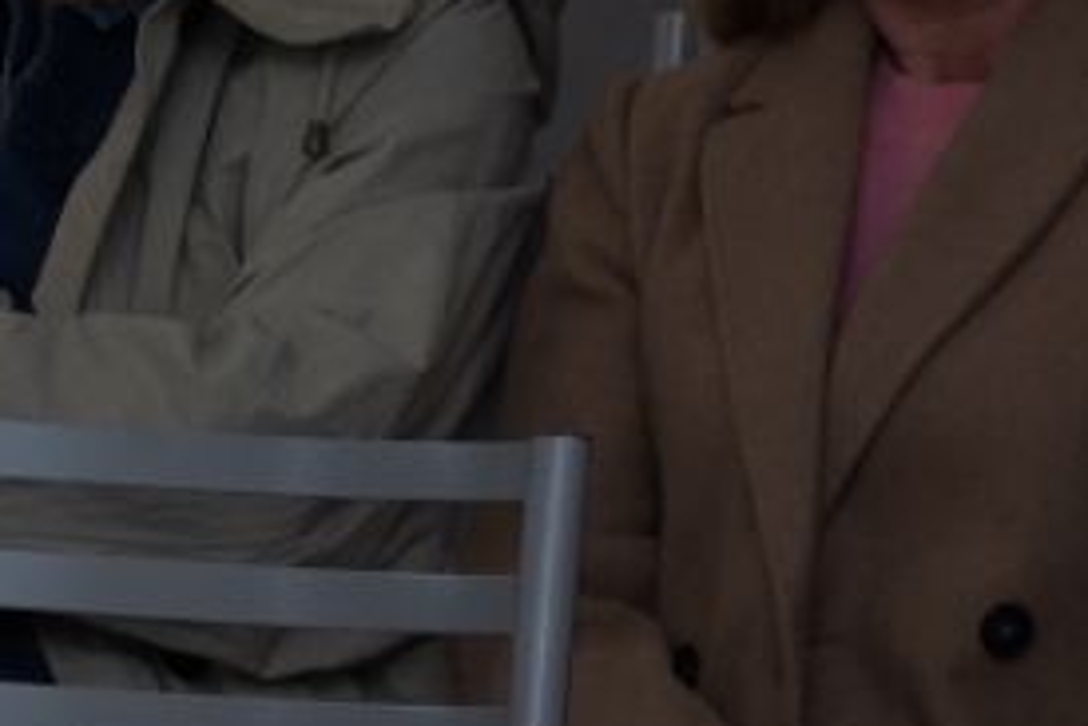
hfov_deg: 4.1
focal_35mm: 498
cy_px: 93
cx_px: 1914
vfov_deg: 2.8
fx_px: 15058
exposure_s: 1/100
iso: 640
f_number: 8
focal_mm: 105
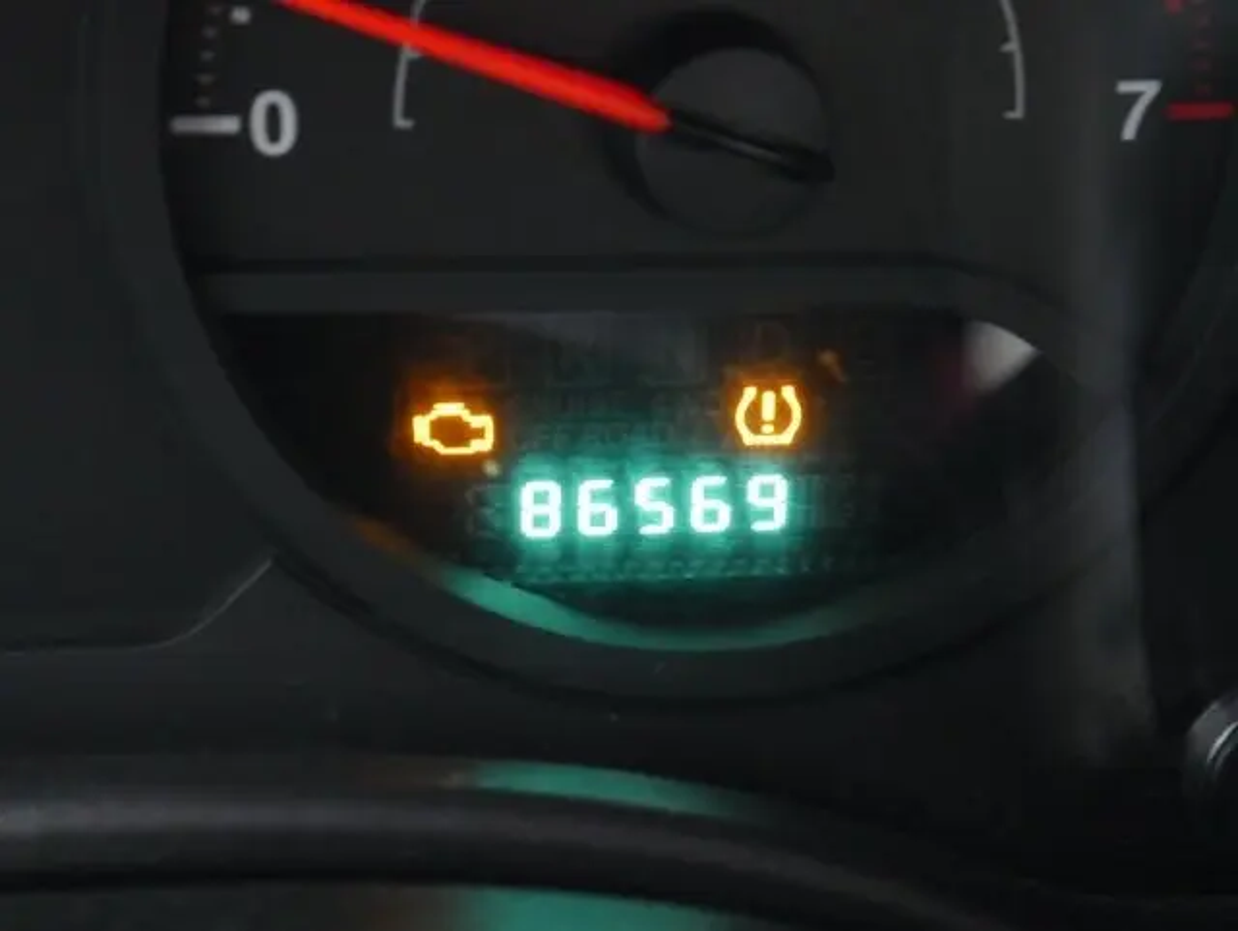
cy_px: 466
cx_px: 619
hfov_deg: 23.3
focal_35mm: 84
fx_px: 3006
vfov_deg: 17.6
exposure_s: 1/10
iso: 3200
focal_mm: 42
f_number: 5.6
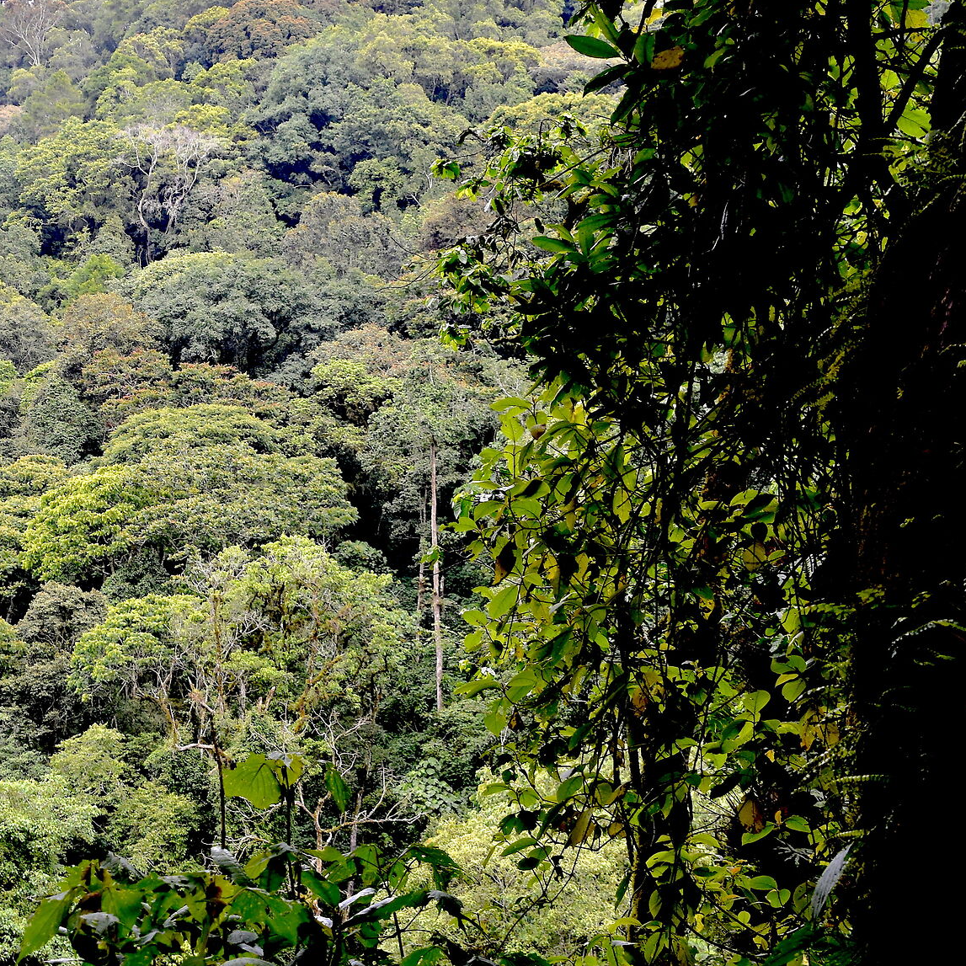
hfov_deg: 25.9
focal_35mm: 64
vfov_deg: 26.9
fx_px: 2021
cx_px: 75
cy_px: 435
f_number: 5.6
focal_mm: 24
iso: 400
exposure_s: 1/125
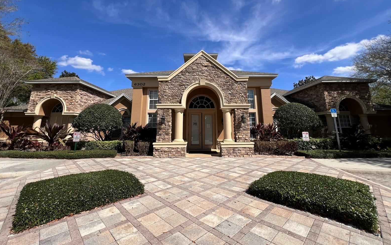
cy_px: 100
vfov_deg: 77.9
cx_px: 197
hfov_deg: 105.3
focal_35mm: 14
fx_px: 149
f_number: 1.8
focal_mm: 1.57
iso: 32
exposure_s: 1/1876
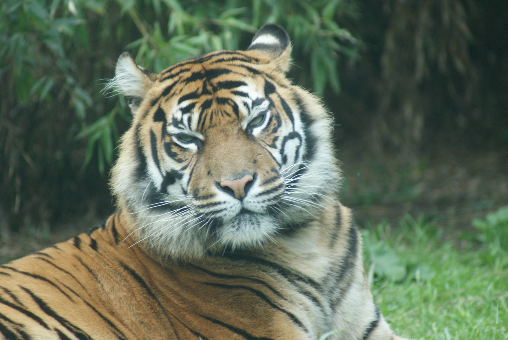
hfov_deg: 4.6
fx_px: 6357
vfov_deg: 3.1
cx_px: 254
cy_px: 170
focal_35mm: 450
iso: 400
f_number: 5.6
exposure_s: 1/160
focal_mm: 300
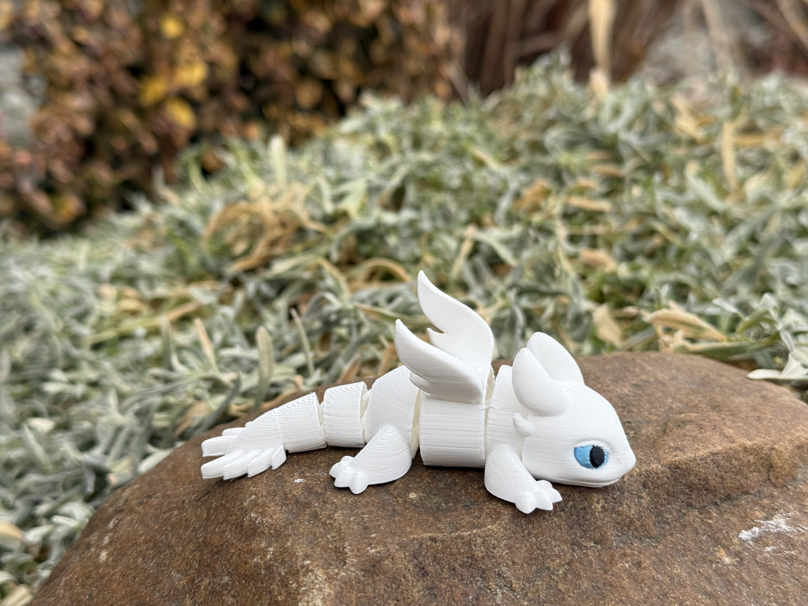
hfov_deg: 39.7
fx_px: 1120
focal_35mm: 48
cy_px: 303
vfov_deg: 30.3
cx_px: 404
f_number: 1.78
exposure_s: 1/631
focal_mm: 6.76
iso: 64
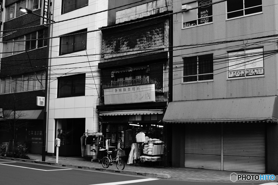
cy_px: 92
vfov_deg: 29.8
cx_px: 139
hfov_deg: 43.6
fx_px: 347
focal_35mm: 45
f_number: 3.2
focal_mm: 30
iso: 100
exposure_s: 1/80
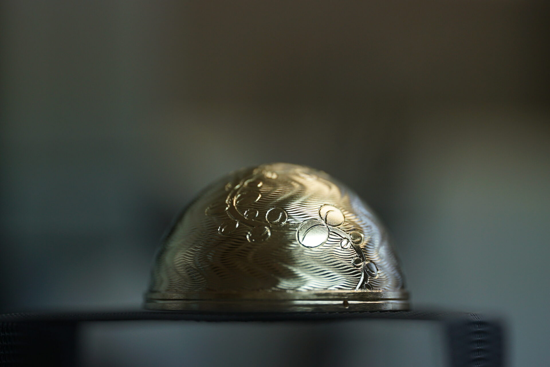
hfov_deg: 13.1
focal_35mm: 157
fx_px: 2400
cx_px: 275
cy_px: 184
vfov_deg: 8.8
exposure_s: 1/500
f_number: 2.8
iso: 320
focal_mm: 105
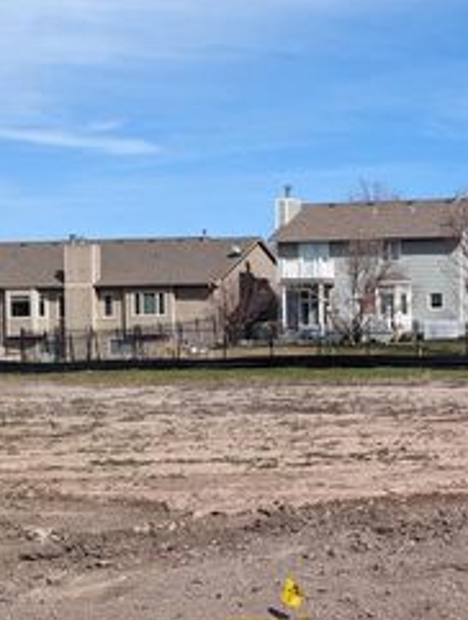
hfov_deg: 21.3
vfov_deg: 29.3
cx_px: 499
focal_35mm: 66
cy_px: 342
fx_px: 1185
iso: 47
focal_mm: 6.81
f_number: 1.85
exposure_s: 1/2513
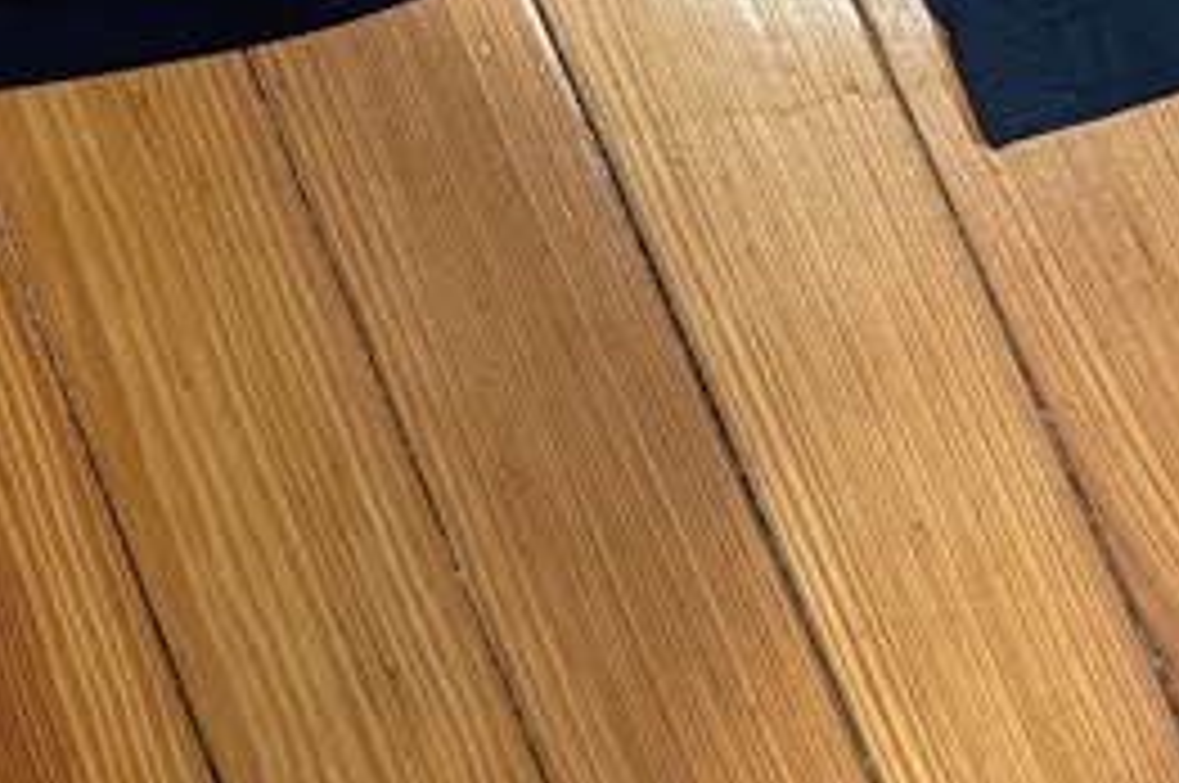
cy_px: -860
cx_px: -70
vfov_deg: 12.6
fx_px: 3042
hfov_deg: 21.0
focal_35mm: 93
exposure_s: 1/30
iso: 500
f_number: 1.6
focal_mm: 4.2
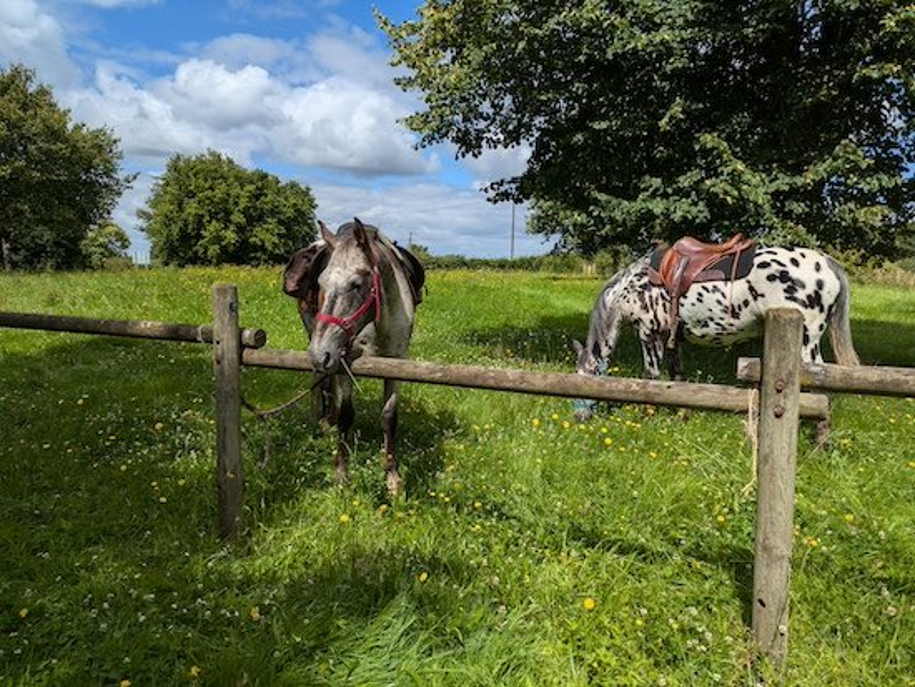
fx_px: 661
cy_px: 344
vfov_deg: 54.9
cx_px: 458
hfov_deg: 69.4
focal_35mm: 25
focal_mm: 5.43
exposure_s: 1/2959
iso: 46
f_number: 1.89
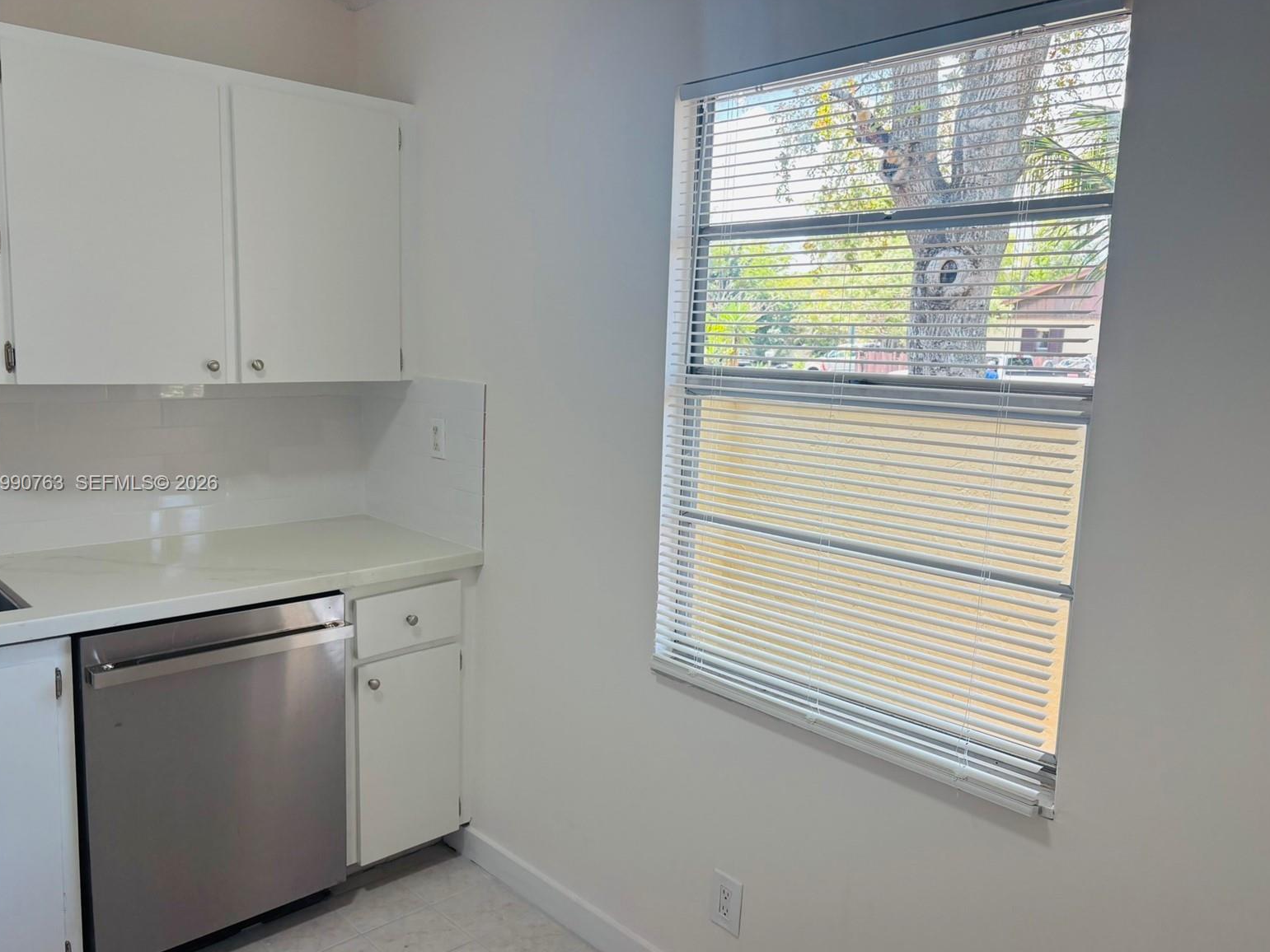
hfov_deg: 65.3
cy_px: 484
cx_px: 621
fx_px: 991
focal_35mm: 27
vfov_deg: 51.4
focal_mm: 5.96
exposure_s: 1/229
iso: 64
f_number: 1.6
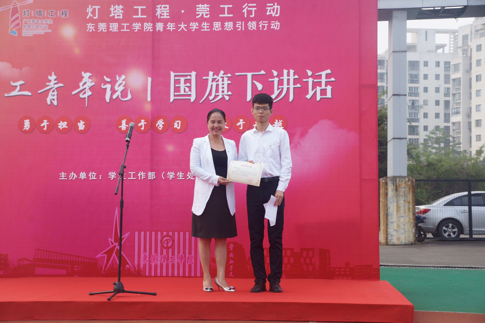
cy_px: 162
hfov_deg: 29.9
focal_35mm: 68
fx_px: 909
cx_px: 242
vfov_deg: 20.2
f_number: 9
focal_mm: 45
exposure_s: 1/160
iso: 400
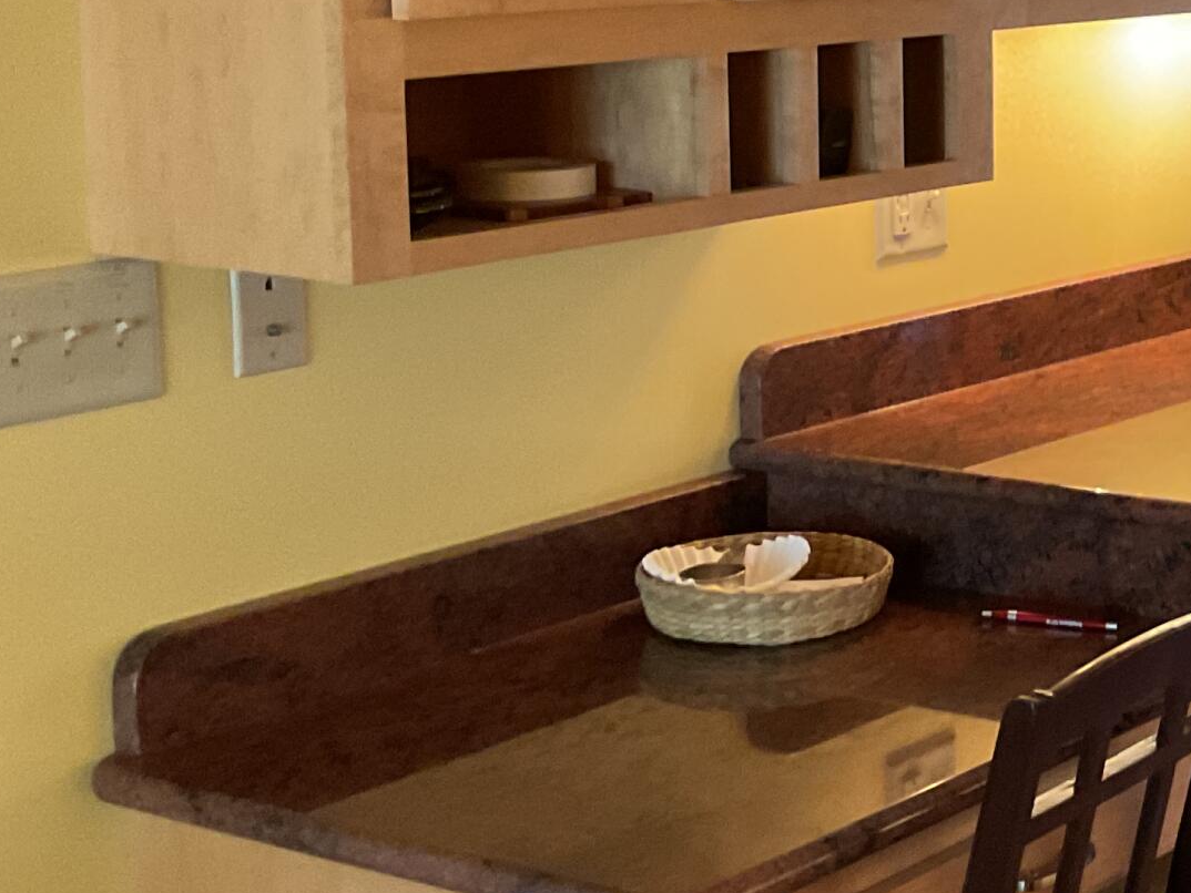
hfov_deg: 21.9
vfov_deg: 18.1
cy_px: 223
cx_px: 1523
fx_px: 2788
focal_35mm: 81
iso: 200
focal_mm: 3
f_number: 1.8
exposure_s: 1/40
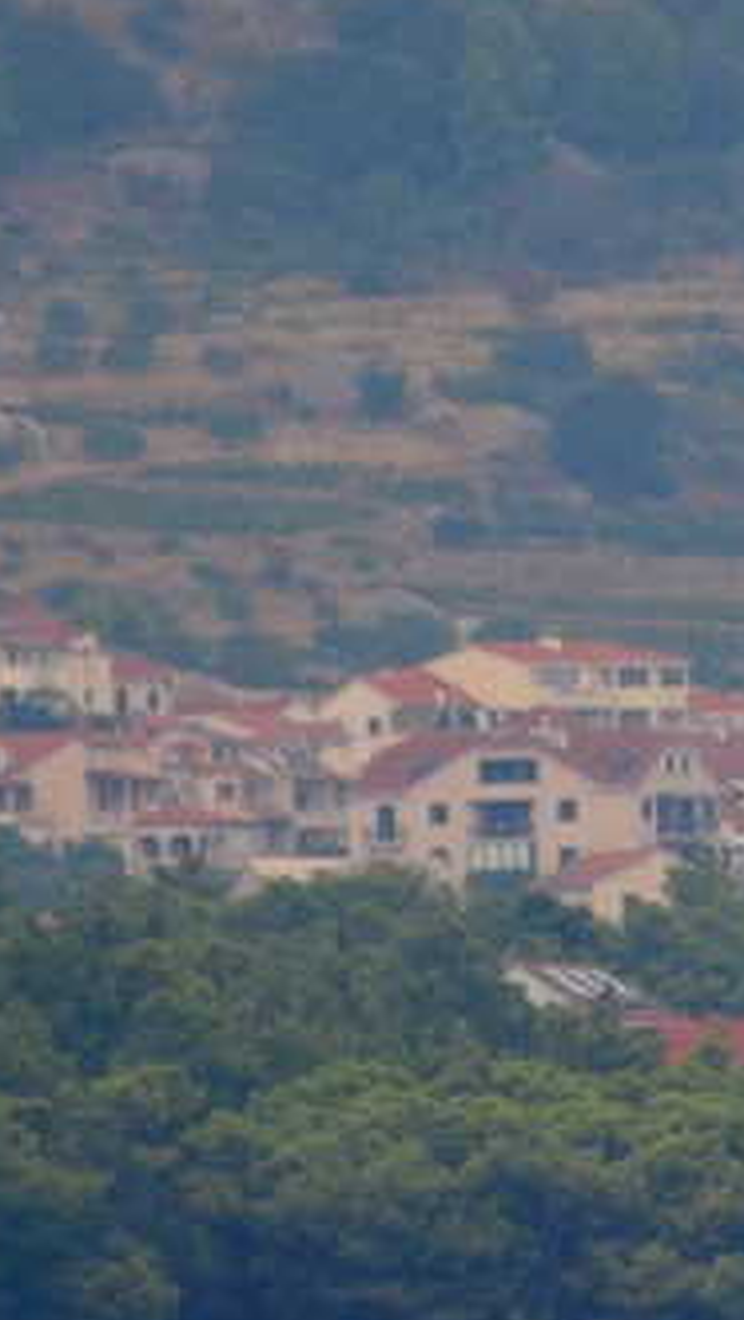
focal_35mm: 1415
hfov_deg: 0.9
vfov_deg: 1.5
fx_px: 49576
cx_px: 1052
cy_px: 821
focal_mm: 300
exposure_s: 1/1600
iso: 400
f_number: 5.6
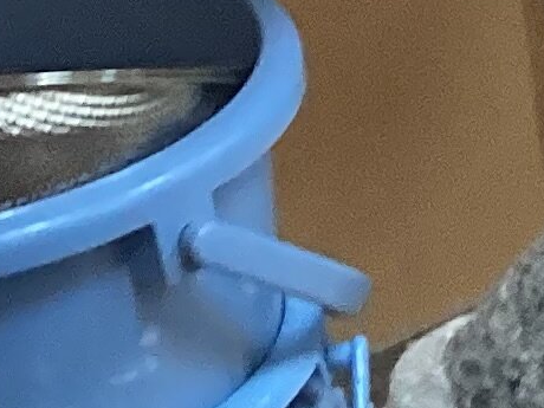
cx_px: 1595
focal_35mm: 220
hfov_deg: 7.9
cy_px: 274
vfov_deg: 6.8
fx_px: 3457
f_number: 2.4
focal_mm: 3.3
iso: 200
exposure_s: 1/60
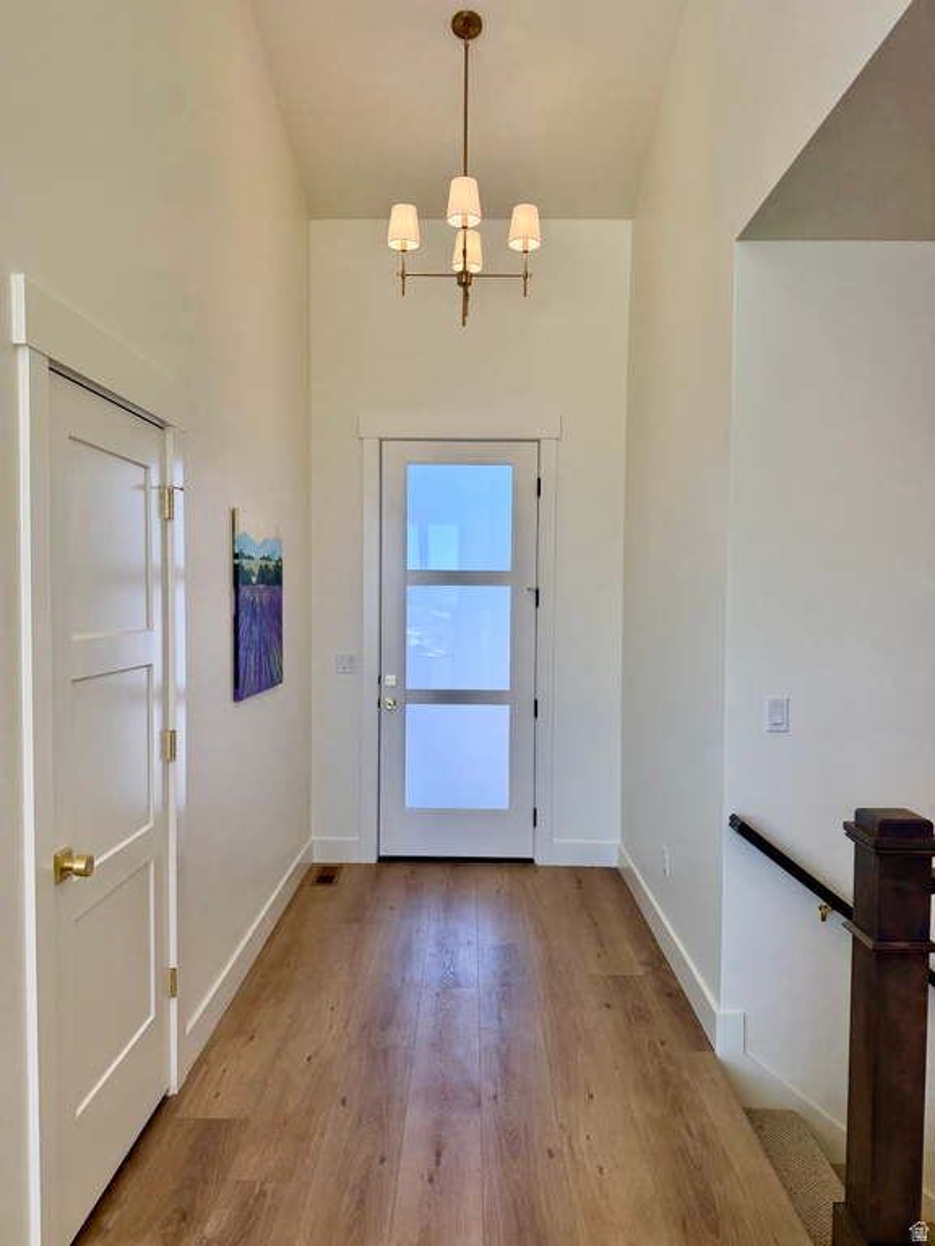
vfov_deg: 71.6
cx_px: 468
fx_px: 864
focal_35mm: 24
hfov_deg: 56.8
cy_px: 623
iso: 100
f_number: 1.78
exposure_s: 1/467
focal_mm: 6.76
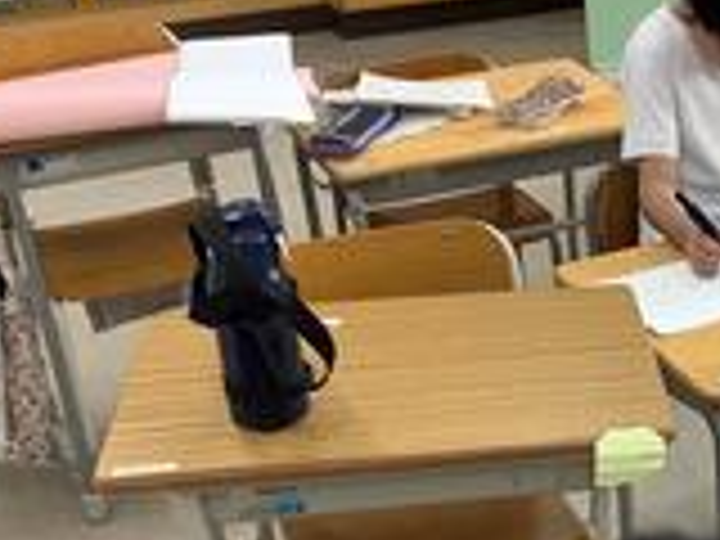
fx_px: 1414
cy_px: 529
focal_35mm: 68
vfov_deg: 21.0
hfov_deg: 26.9
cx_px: 724
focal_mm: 3.3
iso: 50
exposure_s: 1/50
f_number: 2.4
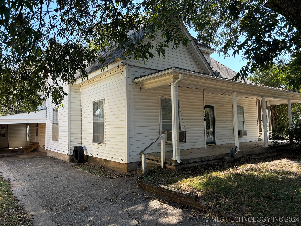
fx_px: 226
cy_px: 113
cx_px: 150
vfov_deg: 53.1
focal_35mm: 26
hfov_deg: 67.3
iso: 50
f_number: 1.6
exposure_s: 1/769
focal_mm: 5.96
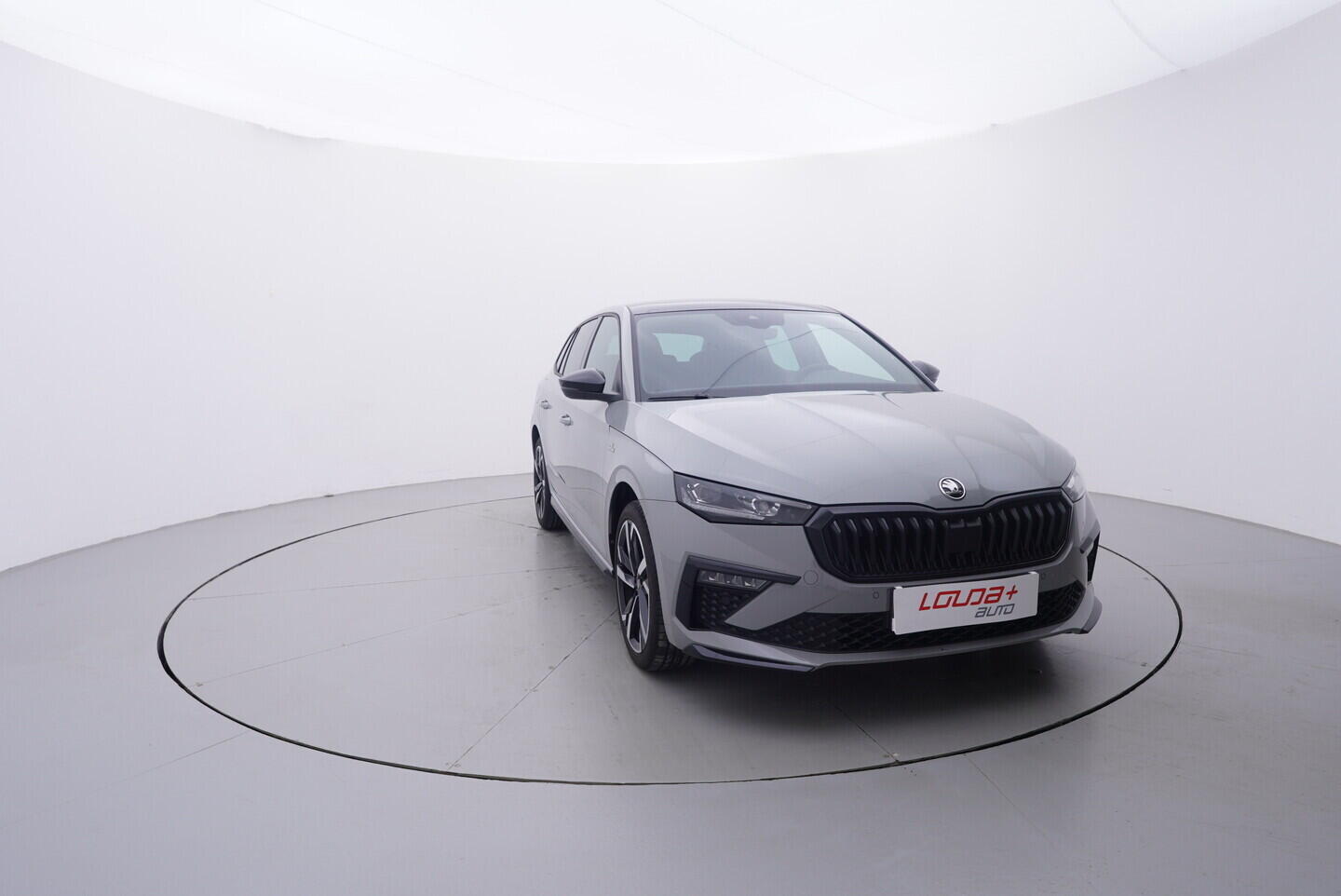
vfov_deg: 56.2
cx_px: 670
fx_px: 839
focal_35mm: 22
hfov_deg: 77.3
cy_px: 448
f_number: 5
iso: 200
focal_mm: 15
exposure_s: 1/80
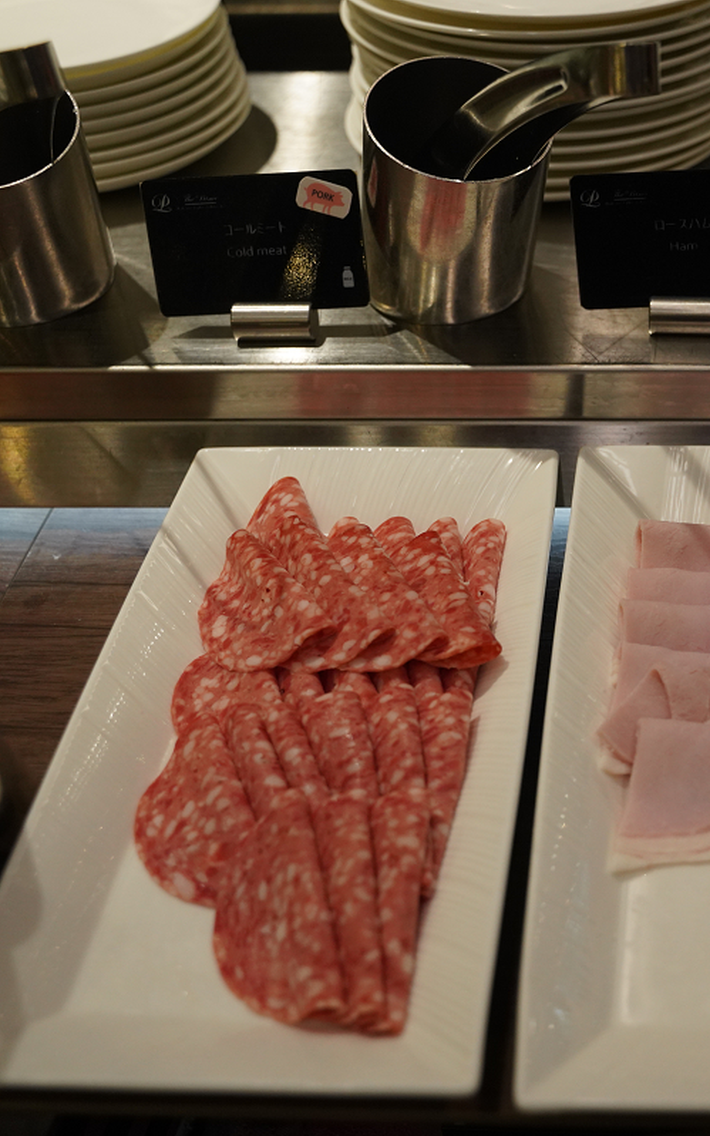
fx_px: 1424
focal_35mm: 46
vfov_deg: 43.5
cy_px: 568
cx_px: 713
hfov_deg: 26.5
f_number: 3.5
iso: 1600
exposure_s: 1/160
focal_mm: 30
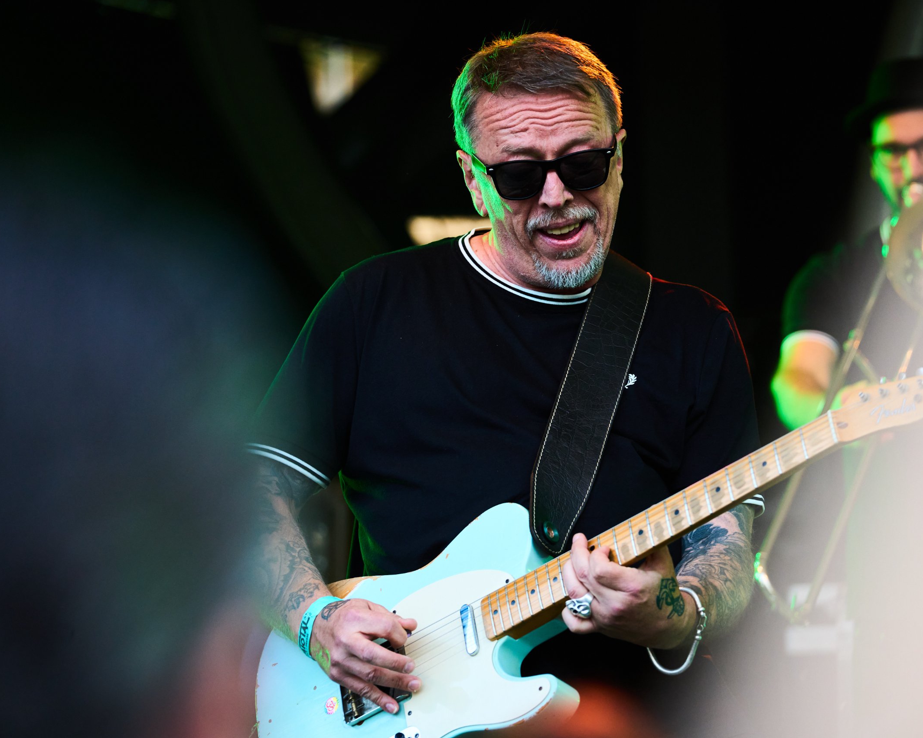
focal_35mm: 167
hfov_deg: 11.6
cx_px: 525
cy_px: 369
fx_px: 4562
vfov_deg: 9.3
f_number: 4
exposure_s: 1/320
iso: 2000
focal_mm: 148
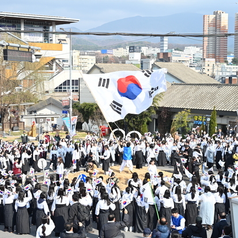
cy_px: 118
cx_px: 82
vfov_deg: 27.7
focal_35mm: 62
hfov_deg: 27.6
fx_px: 482
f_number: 5.6
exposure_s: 1/400
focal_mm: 48
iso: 125
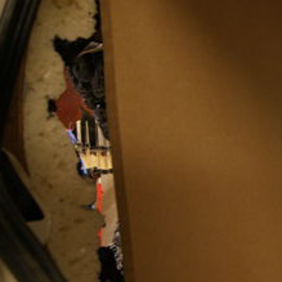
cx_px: 362
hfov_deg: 23.0
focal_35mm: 67
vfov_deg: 25.6
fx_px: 618
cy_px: 105
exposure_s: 1/25
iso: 400
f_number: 3.5
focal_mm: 18
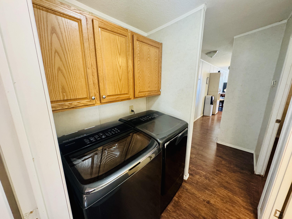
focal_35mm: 14
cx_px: 146
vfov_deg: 85.7
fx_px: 118
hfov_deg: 102.1
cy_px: 110
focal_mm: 2.22
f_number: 2.2
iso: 640
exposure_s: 1/60
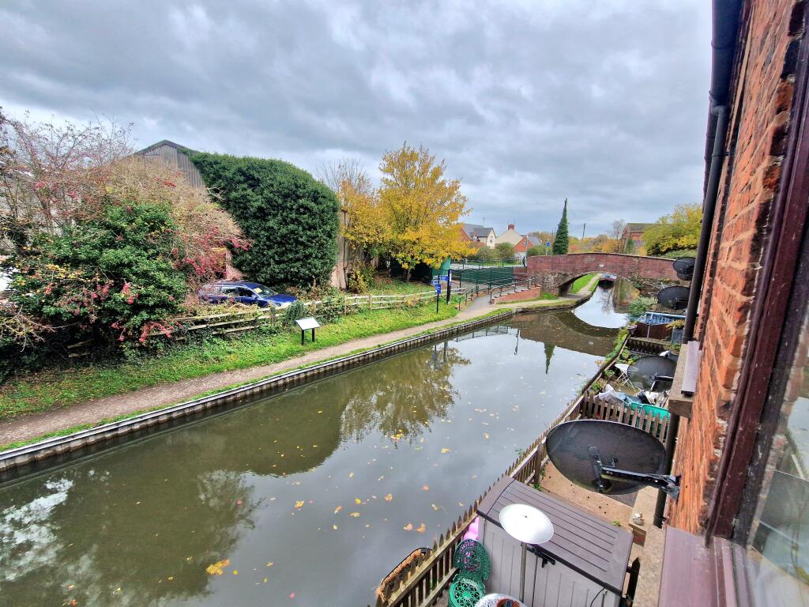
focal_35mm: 13
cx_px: 404
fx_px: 304
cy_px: 304
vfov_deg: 89.9
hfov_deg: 106.2
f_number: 2.2
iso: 50
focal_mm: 2.2
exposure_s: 1/169
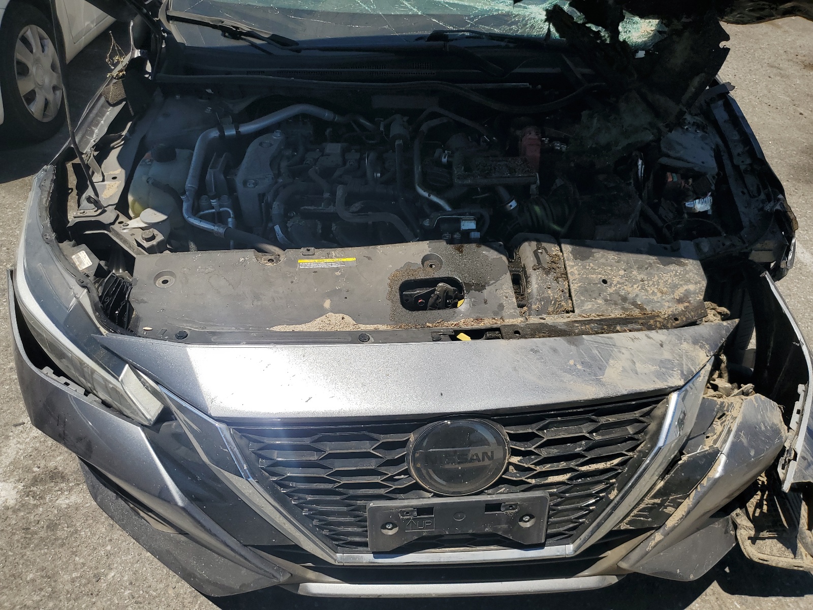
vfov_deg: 53.1
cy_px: 305
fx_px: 611
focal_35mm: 26
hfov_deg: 67.3
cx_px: 406
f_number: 1.5
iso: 50
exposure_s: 1/5000
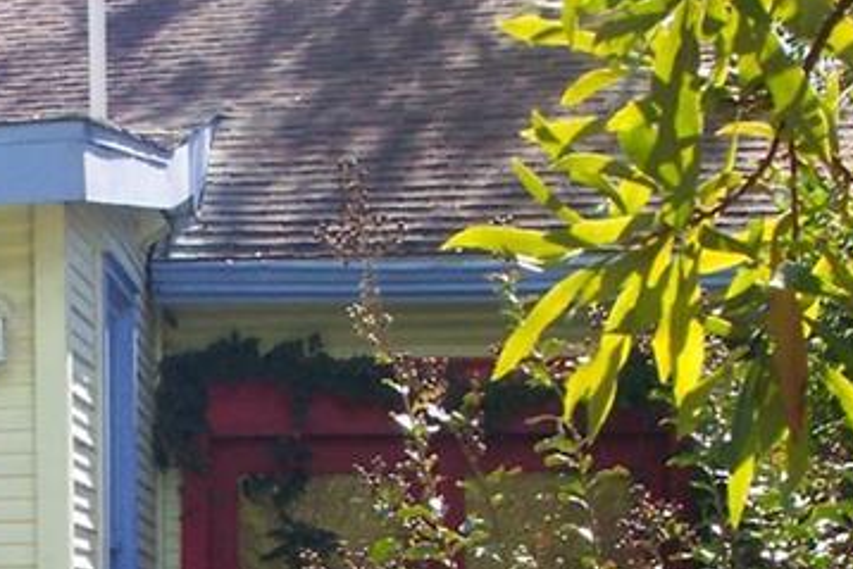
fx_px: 2370
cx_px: -145
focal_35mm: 100
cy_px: 750
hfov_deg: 19.3
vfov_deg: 13.2
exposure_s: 1/90
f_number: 9.5
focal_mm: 7.5
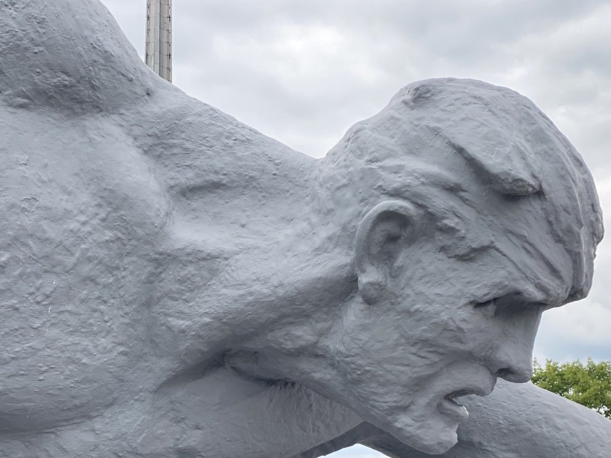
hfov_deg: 23.0
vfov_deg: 17.3
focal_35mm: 85
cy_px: 346
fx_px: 1500
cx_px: 324
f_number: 2
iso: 20
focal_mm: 6
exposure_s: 1/475
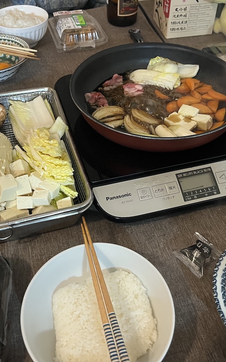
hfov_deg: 34.4
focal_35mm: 37
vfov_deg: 52.7
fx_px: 365
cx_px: 110
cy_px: 180
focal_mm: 5.1
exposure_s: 1/50
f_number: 1.6
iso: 500
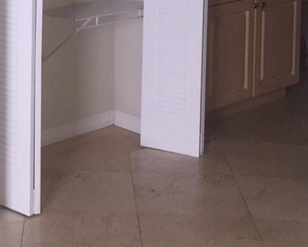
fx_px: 921
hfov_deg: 18.5
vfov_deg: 14.6
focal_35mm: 101
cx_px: -1
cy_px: -73
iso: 64
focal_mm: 4.15
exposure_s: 1/30
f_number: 2.2
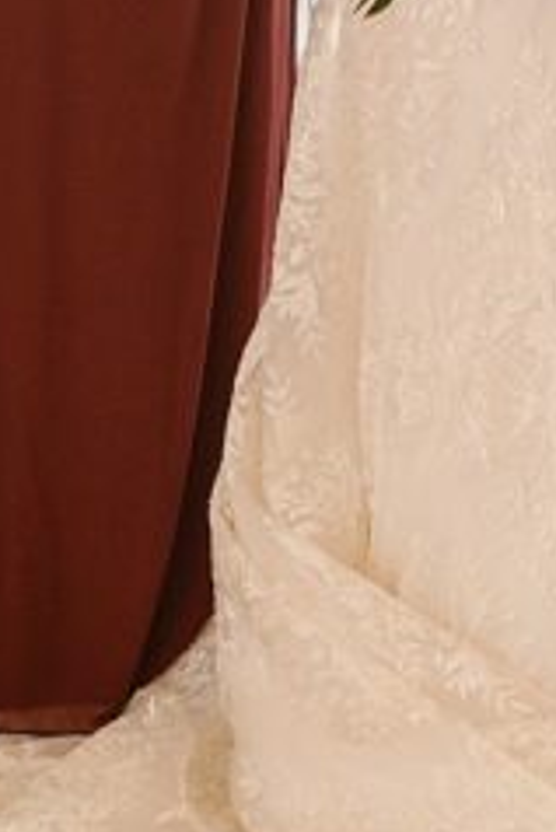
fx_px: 8443
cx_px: 559
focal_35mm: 365
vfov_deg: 5.5
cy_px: -755
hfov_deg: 3.8
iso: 800
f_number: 2
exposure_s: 1/640
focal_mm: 85
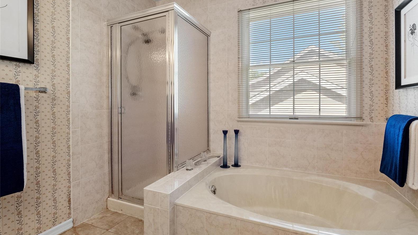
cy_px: 106
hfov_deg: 95.9
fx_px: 188
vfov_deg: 63.8
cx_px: 212
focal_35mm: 17
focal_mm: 8
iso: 400
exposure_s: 1/40
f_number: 8
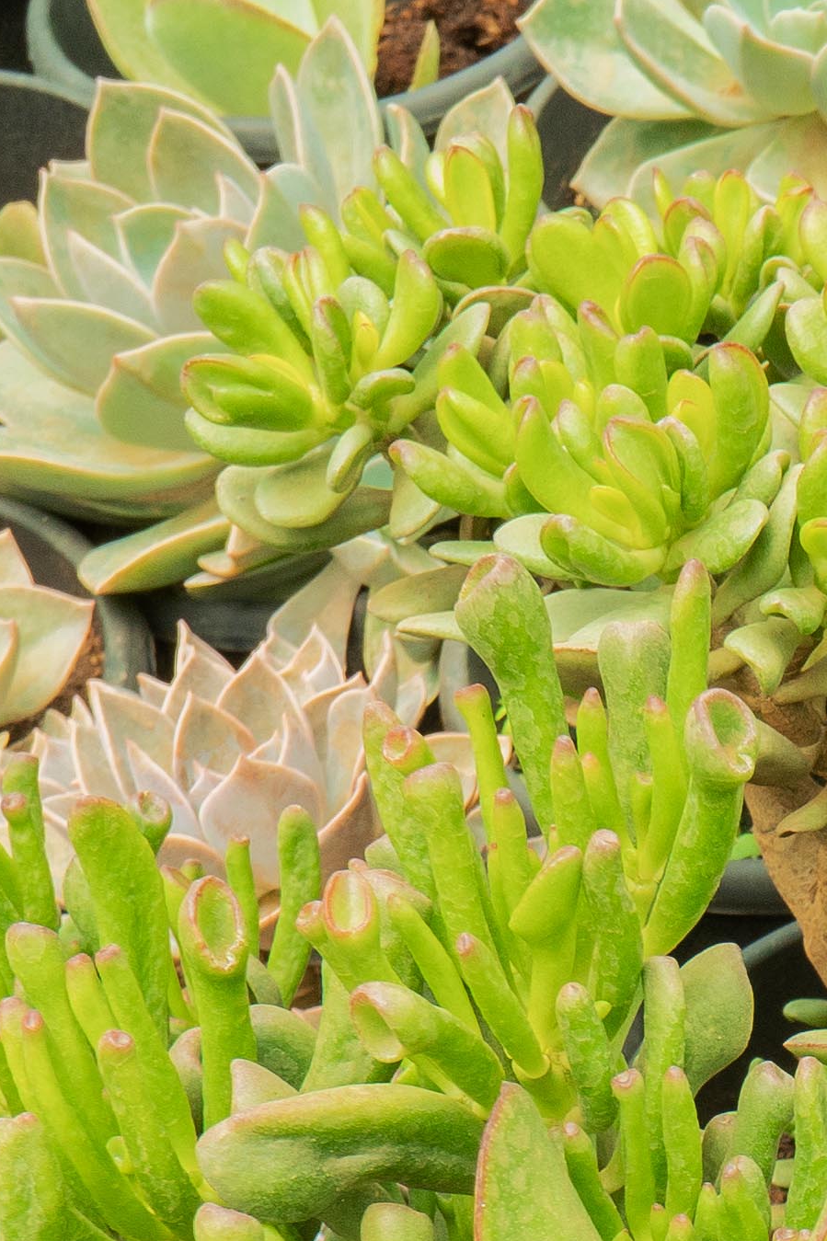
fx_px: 2826
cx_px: 1313
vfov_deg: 23.0
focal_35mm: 82
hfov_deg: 15.2
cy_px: 1442
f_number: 9
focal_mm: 16
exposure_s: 1/200
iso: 640
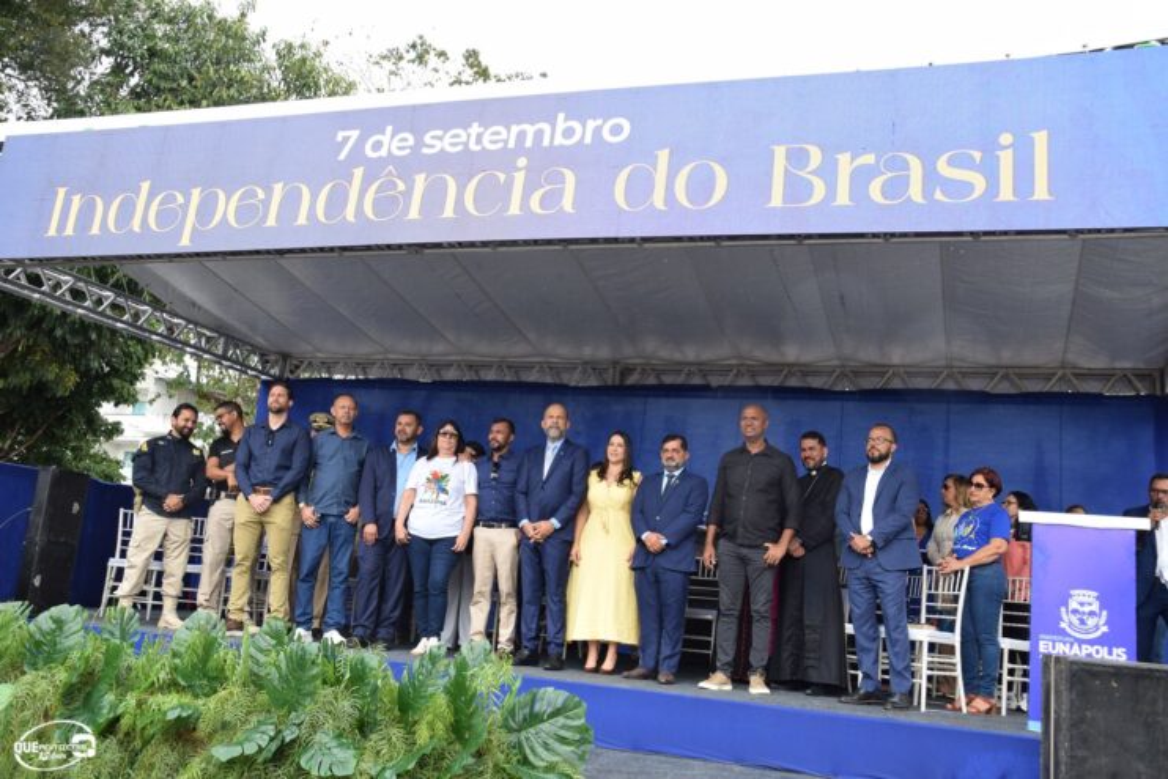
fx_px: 1022
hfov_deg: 59.5
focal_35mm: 32
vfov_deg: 41.7
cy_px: 390
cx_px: 584
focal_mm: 21
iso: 400
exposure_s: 1/200
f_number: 7.1
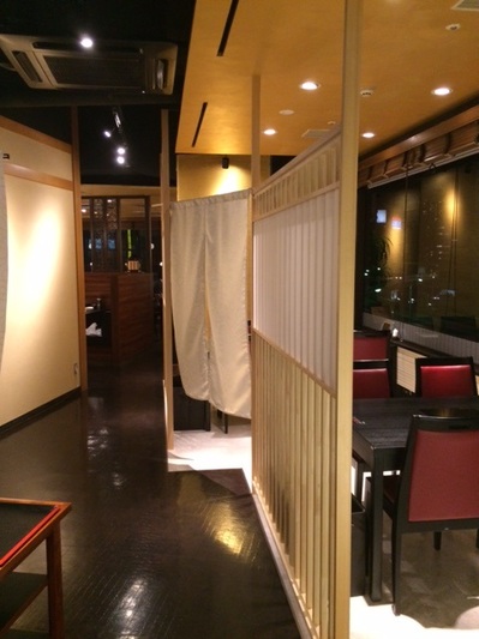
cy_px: 320
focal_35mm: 29
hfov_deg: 48.2
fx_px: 536
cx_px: 240
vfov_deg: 61.7
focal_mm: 4.15
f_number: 2.2
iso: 250
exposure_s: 1/30
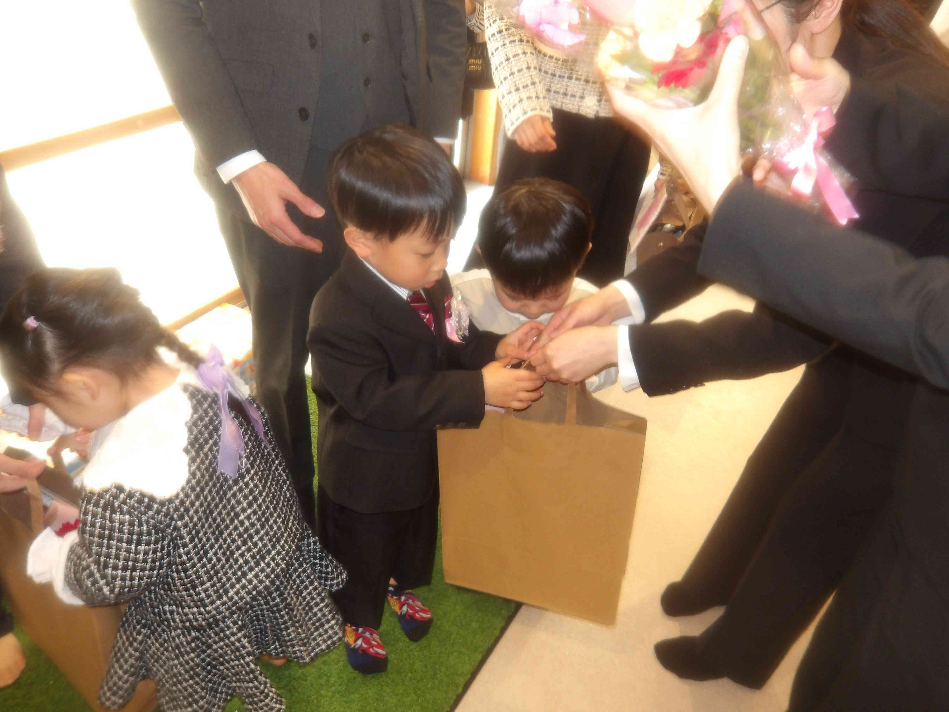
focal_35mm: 27
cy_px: 356
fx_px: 740
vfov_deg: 51.4
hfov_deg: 65.3
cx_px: 474
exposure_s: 1/29
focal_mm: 4.9
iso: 200
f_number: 3
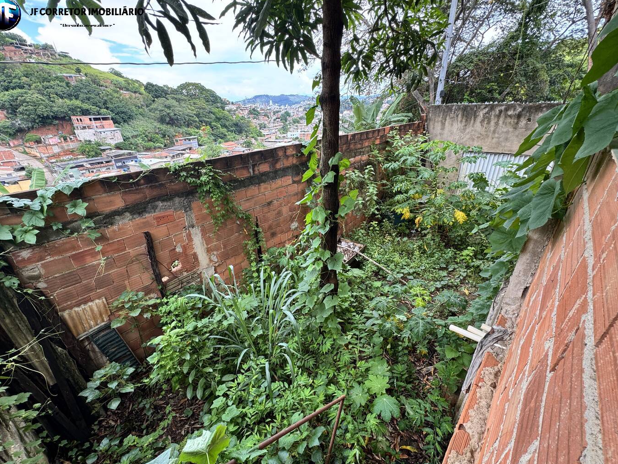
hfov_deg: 98.2
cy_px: 237
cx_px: 308
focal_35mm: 15
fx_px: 268
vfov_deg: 81.7
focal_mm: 2.22
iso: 40
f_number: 2.2
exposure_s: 1/99
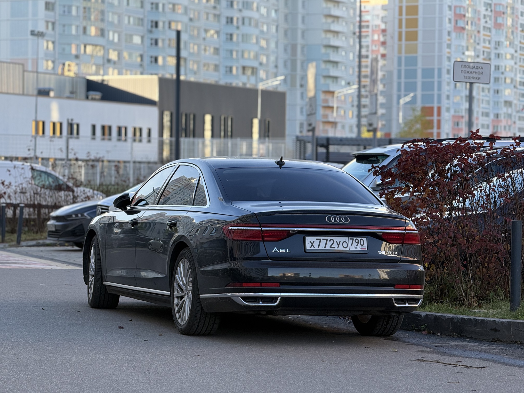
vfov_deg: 12.2
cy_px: 197
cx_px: 263
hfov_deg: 16.3
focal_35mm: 121
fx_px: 1832
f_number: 2.8
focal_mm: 15.66
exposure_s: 1/203
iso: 50
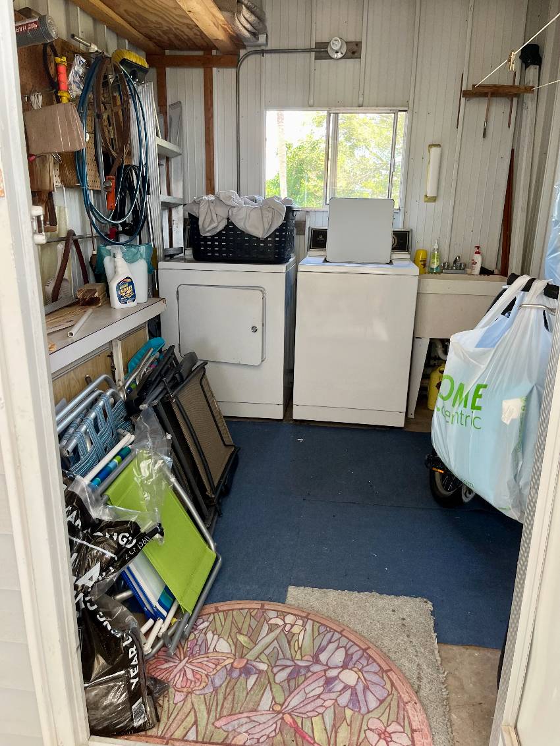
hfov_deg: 53.1
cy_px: 373
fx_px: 561
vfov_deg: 67.3
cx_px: 280
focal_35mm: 26
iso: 125
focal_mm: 5.1
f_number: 1.6
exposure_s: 1/121
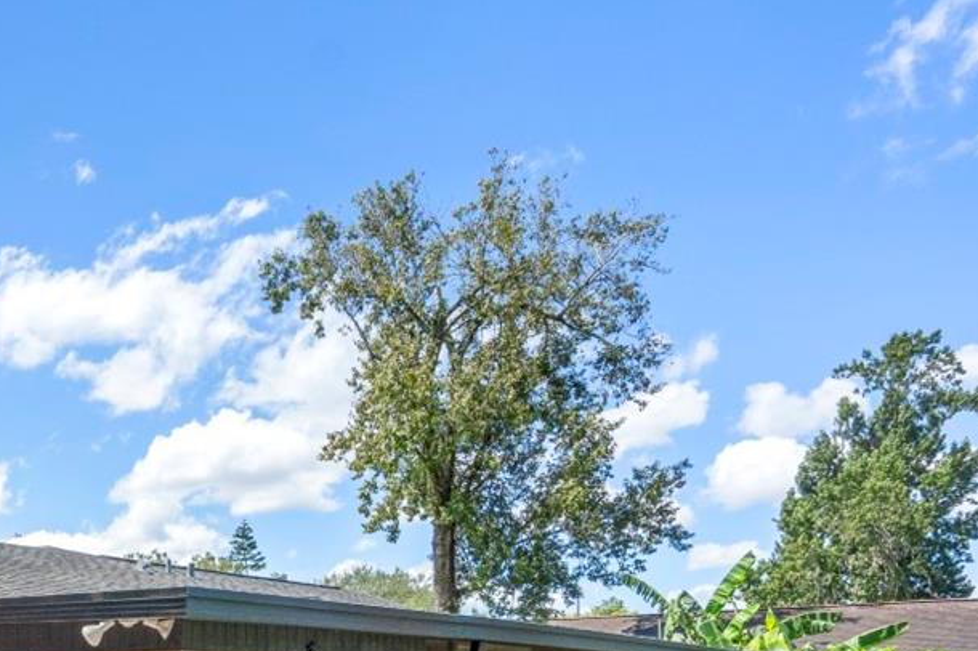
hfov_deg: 40.4
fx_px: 1140
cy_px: 720
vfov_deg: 28.8
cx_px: -11
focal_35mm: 42
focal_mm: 16
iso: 800
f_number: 7.1
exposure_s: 1/2000
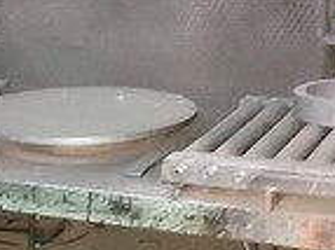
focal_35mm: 101
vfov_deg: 14.3
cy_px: 276
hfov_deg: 18.8
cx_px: -23
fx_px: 977
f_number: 1.8
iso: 2000
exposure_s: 1/17
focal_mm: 5.23
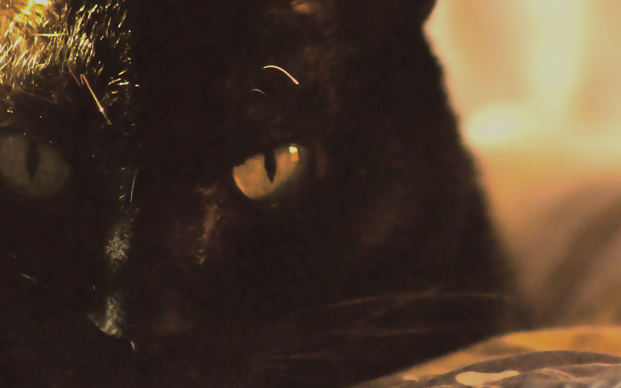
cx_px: 360
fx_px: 9374
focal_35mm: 554
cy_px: 179
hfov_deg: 3.8
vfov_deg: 2.4
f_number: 4.8
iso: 400
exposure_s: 1/125
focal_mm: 195
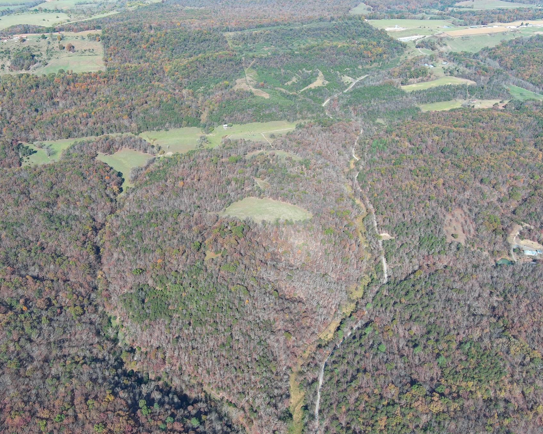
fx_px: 530
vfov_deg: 44.5
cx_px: 220
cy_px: 219
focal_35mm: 33
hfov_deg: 53.9
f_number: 2.8
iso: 100
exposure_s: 1/592
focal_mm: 10.57
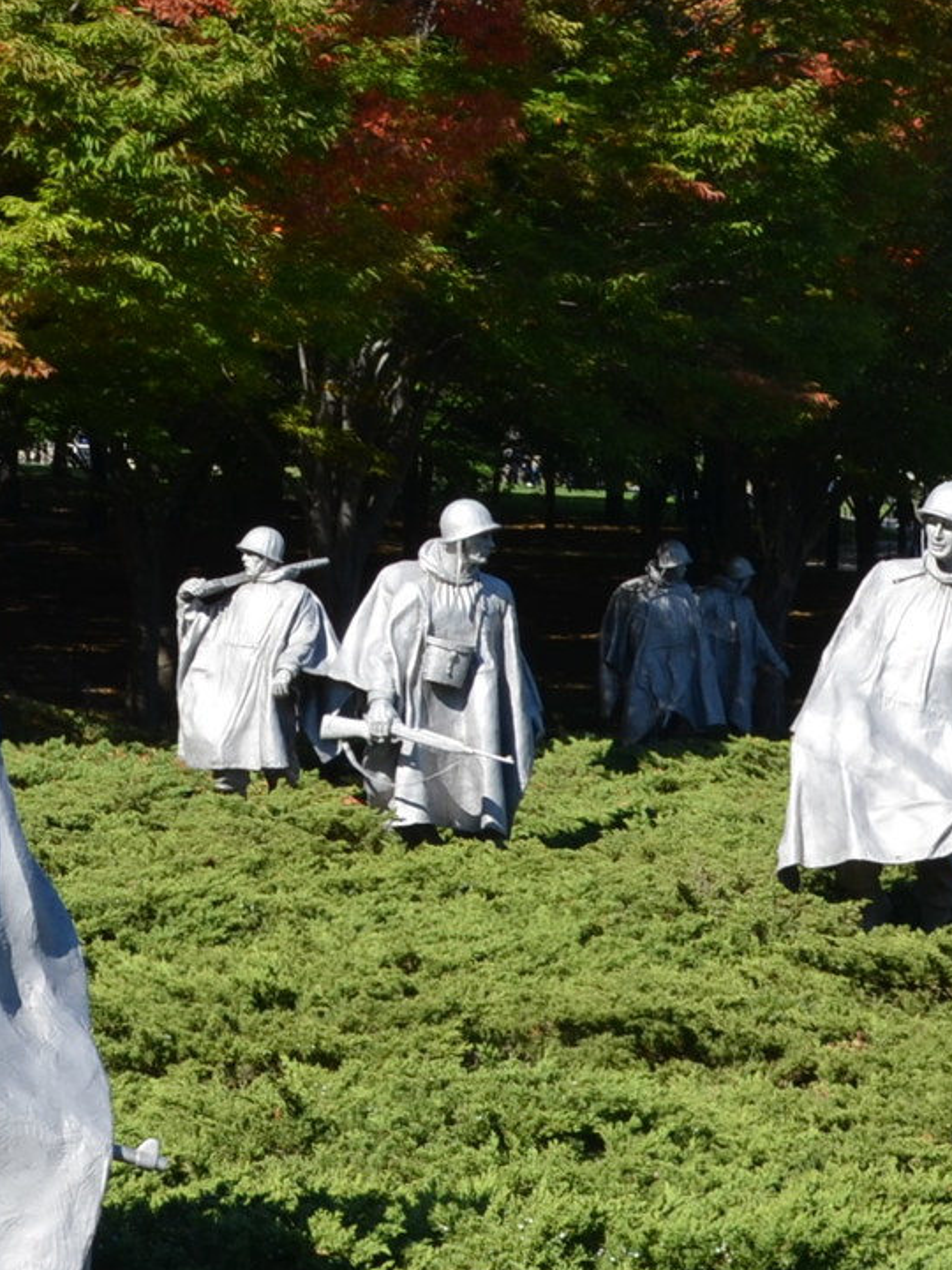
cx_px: 268
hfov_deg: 13.4
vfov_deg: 17.8
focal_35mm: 110
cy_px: 436
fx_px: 4034
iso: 140
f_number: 8
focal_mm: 22
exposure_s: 1/250
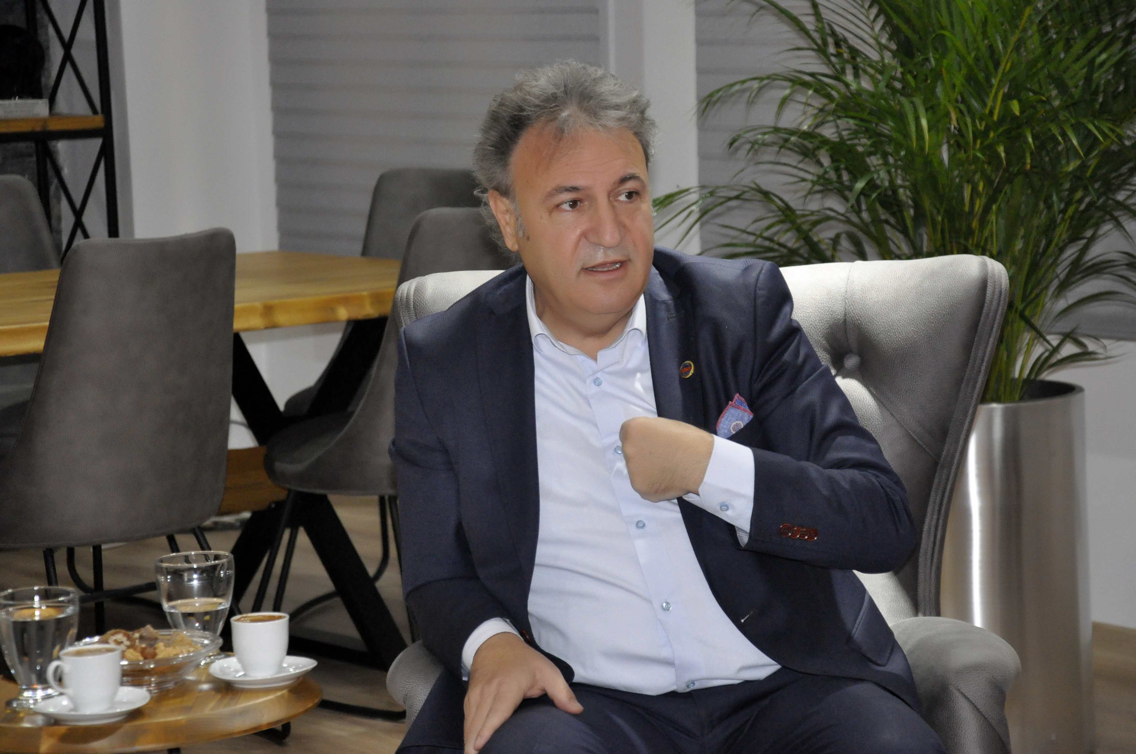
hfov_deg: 18.2
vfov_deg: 12.1
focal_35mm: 112
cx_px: 568
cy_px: 377
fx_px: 3546
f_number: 5.3
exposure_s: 1/160
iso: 2500
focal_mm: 75
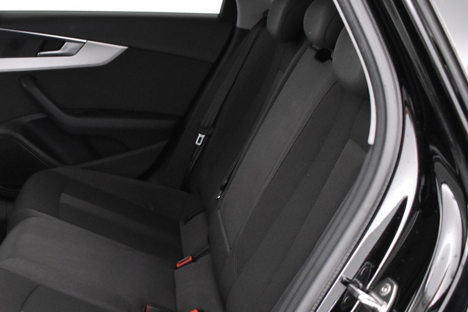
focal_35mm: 53
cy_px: 208
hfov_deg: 36.1
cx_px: 87
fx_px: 689
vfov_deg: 25.4
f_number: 3.5
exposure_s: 1/20
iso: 3200
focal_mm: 18
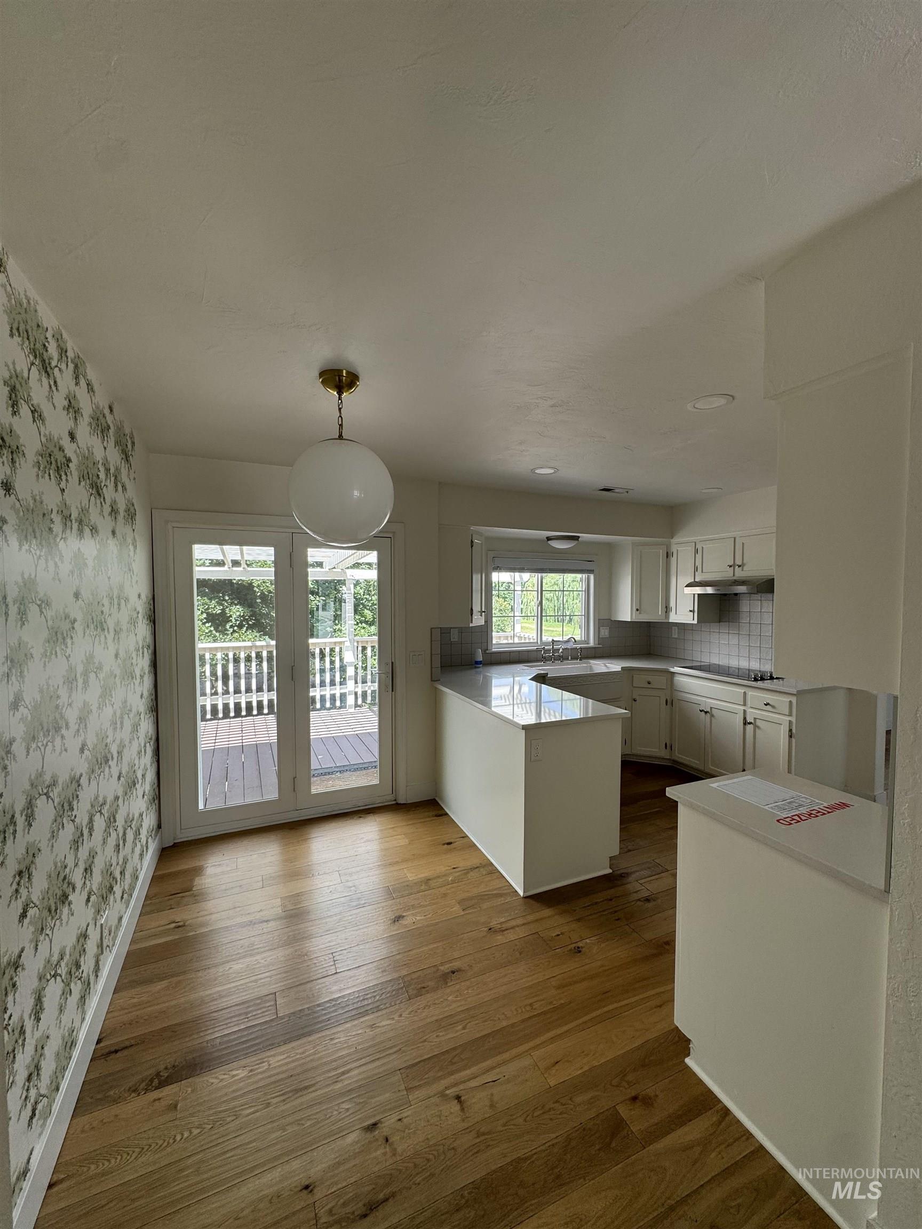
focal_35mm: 14
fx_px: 497
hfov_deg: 85.7
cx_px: 461
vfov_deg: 102.1
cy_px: 614
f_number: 2.2
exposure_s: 1/119
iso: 40
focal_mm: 2.22
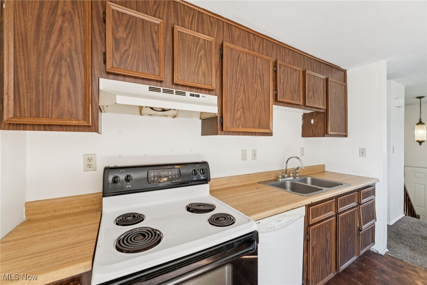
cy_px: 142
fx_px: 166
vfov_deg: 81.2
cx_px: 214
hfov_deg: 104.3
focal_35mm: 14
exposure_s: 1/30
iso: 200
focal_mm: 14
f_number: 5.6
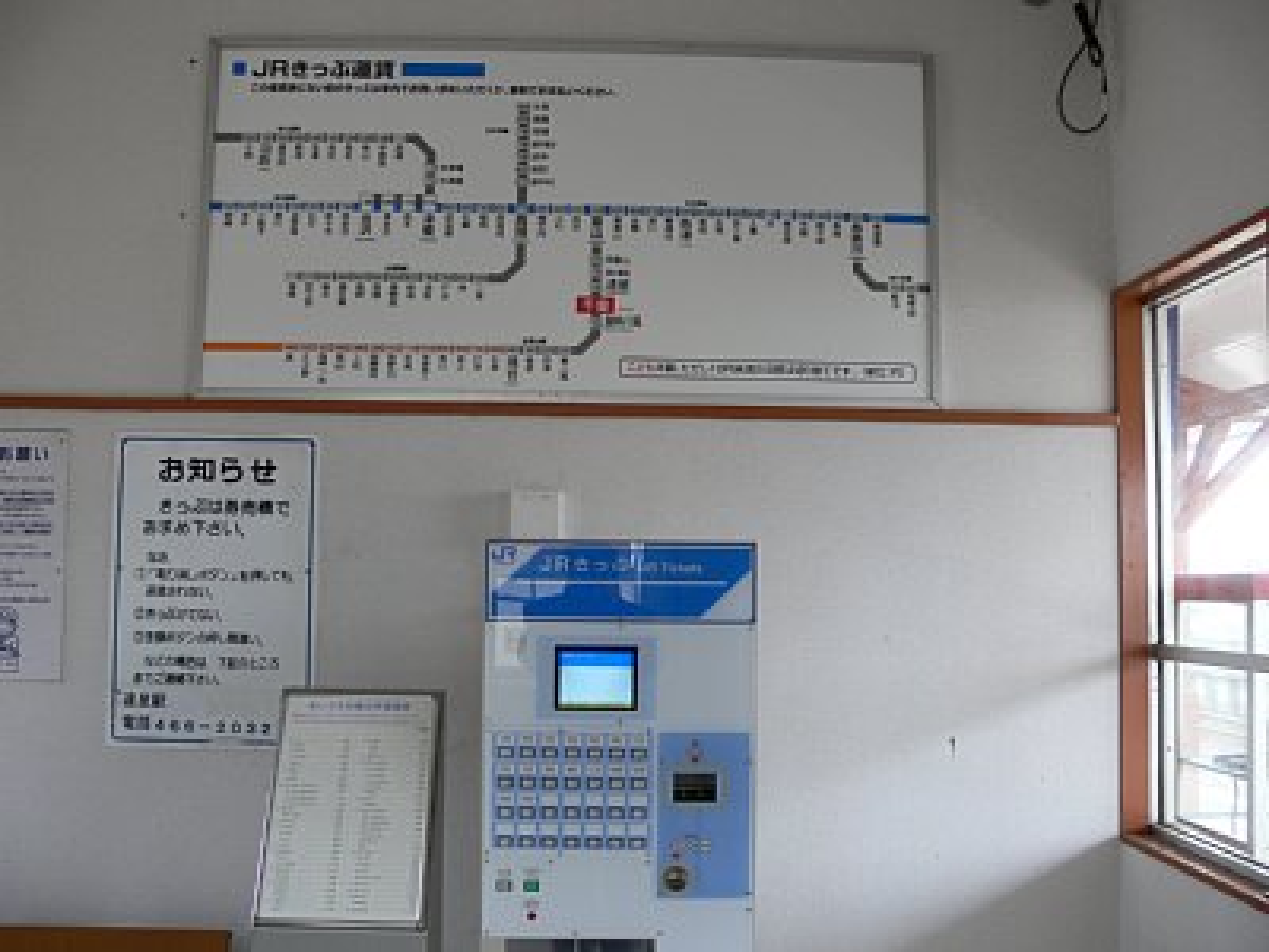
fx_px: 1283
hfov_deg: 52.6
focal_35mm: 35
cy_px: 476
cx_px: 634
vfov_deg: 40.7
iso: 100
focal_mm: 7.4
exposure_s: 1/30
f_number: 2.8
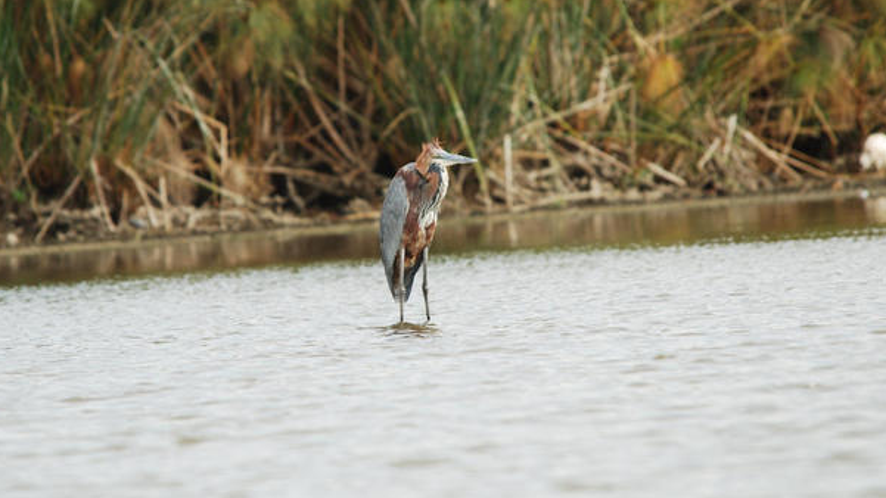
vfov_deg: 1.8
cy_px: 211
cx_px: 404
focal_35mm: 659
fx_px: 15481
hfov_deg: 3.3
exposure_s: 1/160
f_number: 5.6
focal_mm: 360
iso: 100
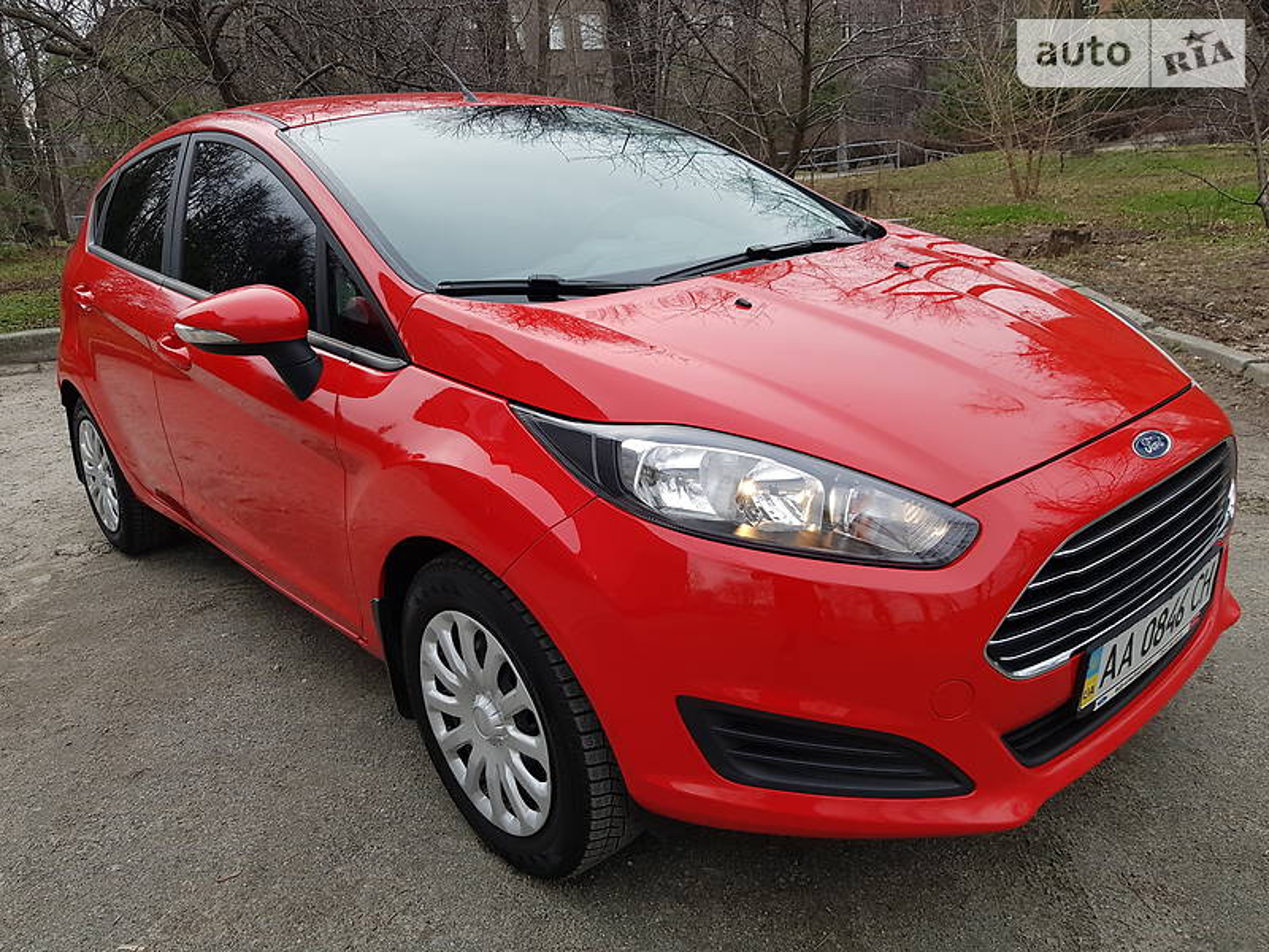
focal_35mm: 26
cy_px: 476
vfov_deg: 53.1
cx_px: 634
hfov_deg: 67.3
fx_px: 953
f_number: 1.7
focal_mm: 4.2
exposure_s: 1/323
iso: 40
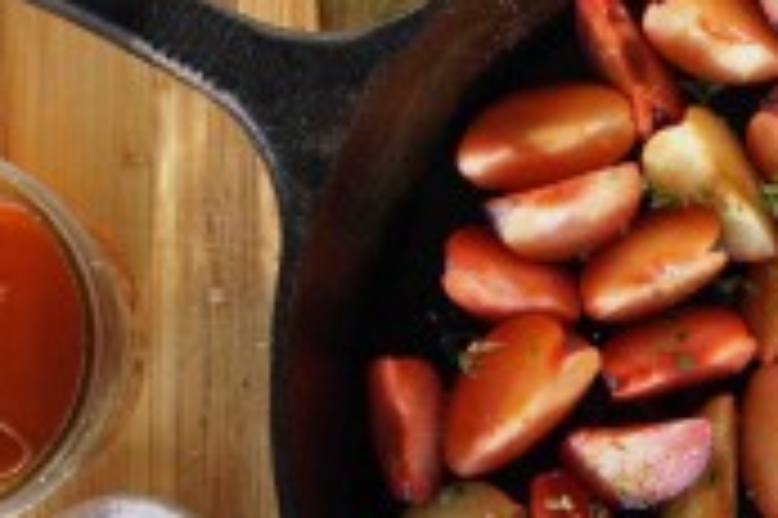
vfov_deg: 14.0
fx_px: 2094
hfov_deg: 20.9
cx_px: 594
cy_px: 401
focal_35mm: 97
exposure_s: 1/200
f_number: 8
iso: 800
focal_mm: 28
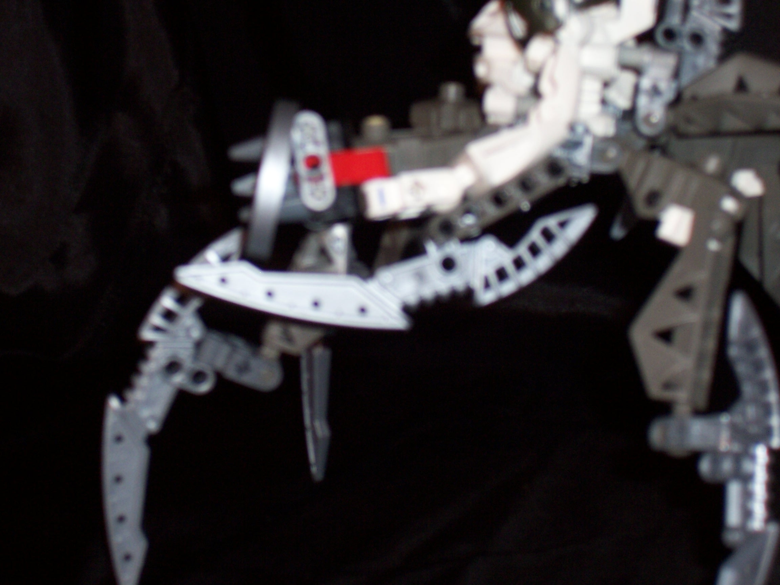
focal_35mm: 102
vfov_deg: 14.5
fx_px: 2298
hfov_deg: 19.3
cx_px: 390
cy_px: 292
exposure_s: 1/2
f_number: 4.6
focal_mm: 16.8
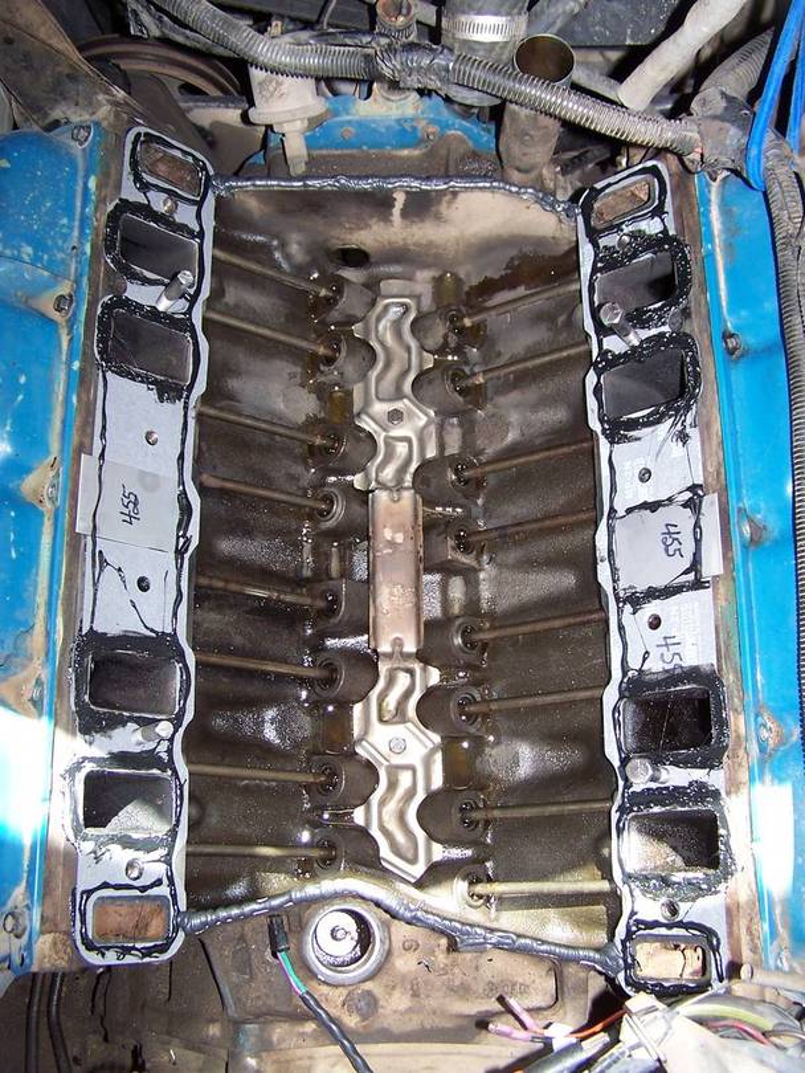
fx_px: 1178
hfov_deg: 37.7
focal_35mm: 38
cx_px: 402
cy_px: 536
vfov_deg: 49.0
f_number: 2.8
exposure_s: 1/60
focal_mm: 6.3
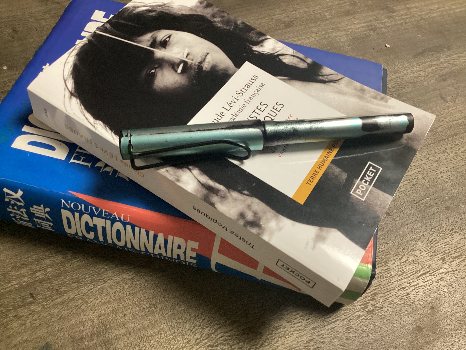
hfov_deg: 58.4
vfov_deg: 45.4
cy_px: 175
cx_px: 233
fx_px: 417
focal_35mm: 31
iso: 400
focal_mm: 3.3
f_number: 2.4
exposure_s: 1/33
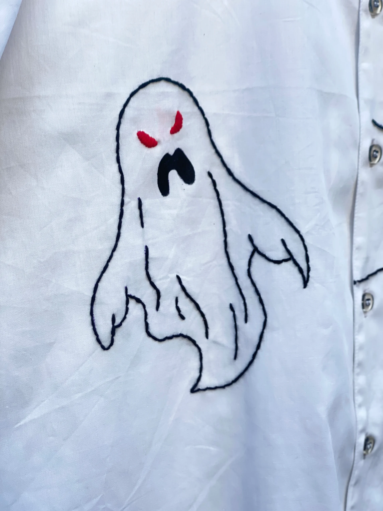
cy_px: 256
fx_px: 767
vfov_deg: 36.8
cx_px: 192
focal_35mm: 52
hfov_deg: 28.0
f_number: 2
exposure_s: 1/180
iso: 20
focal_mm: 6
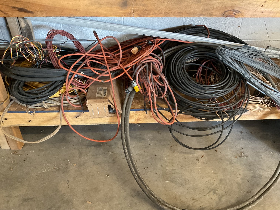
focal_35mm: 29
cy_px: 105
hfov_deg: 61.7
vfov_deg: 48.2
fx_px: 235
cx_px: 140
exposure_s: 1/40
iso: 320
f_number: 1.8
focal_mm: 3
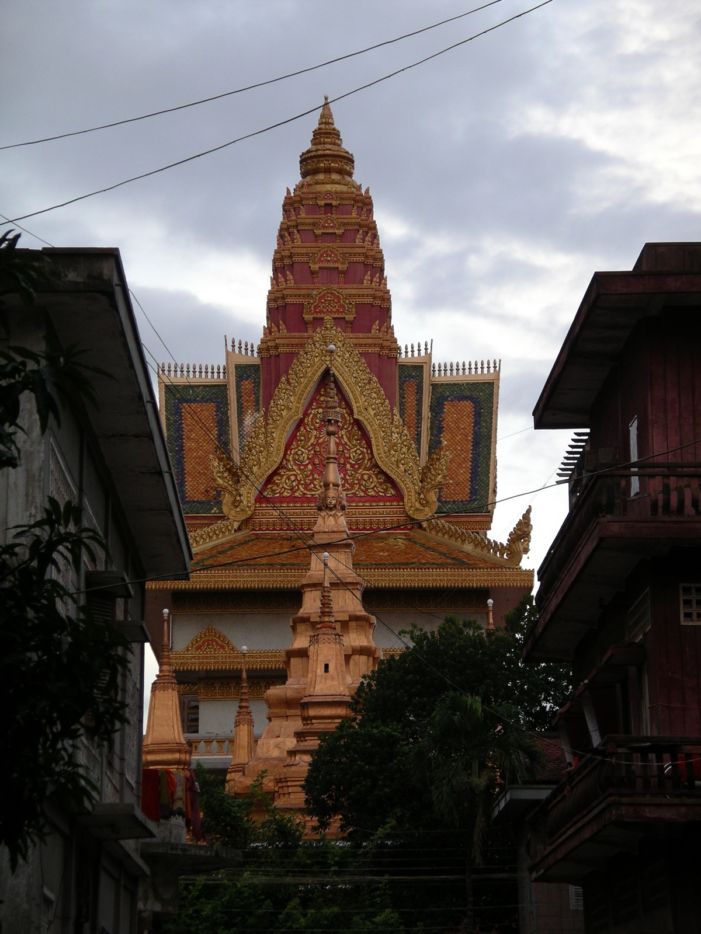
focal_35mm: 114
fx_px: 3078
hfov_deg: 13.0
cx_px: 350
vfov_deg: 17.3
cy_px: 467
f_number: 4
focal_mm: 23.8
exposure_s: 1/100
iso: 200
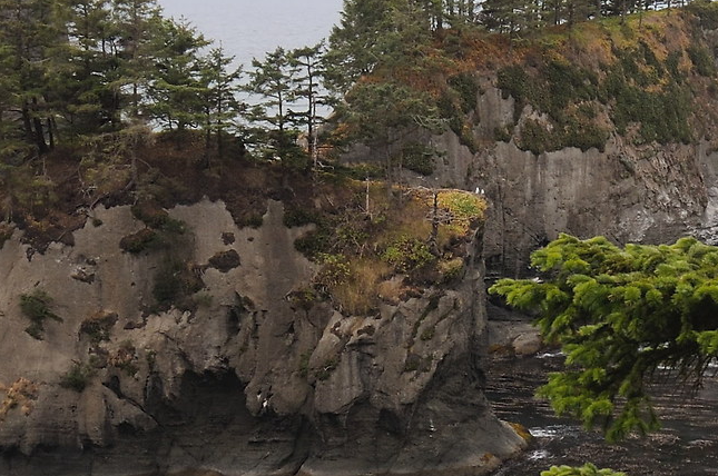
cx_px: 708
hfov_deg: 15.1
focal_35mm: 134
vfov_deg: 10.2
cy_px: 222
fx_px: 2669
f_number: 6.3
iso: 200
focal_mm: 24
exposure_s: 1/400
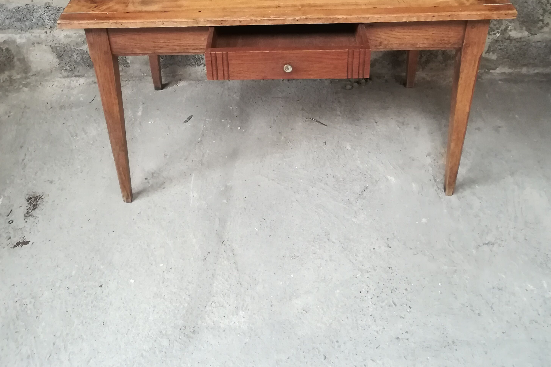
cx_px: 276
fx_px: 566
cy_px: 38
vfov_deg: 34.0
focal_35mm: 37
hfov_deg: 51.9
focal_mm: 3.83
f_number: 2.2
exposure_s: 1/20
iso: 500
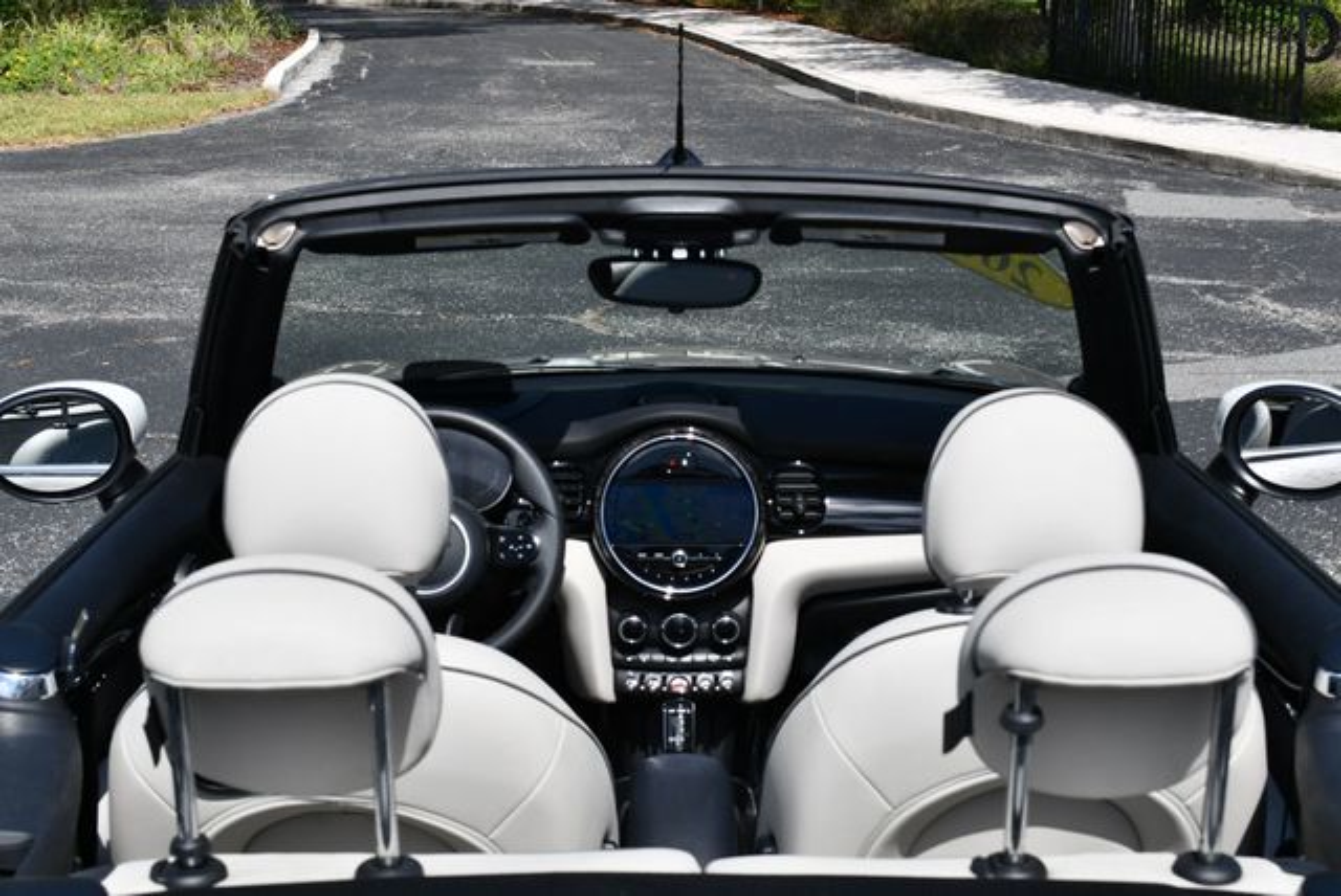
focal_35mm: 56
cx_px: 670
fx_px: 2088
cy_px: 448
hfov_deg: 35.6
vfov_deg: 24.2
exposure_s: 1/250
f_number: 8
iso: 100
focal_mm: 28
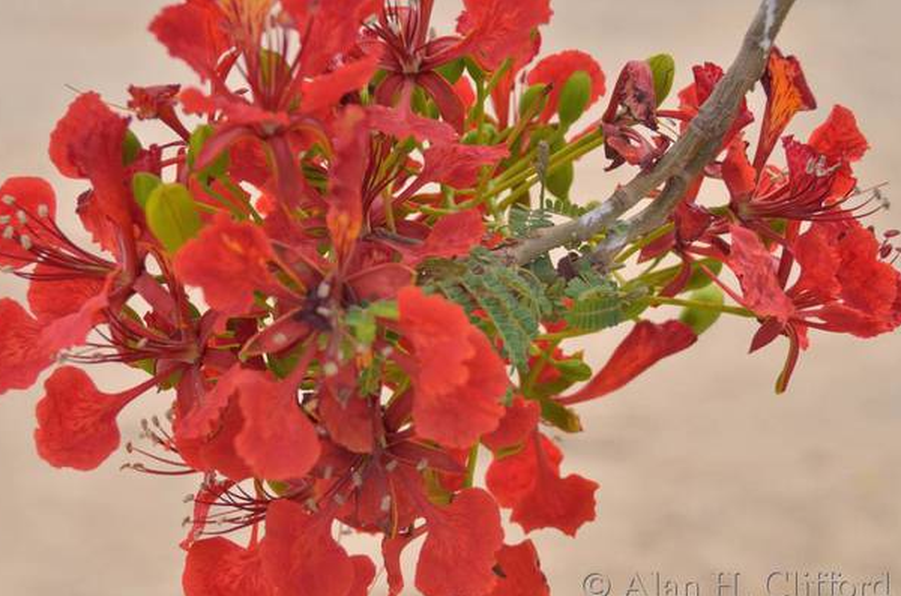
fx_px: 2272
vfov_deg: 14.9
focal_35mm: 91
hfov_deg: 22.4
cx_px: 407
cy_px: 274
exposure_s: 1/500
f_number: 4.8
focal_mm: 52
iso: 140
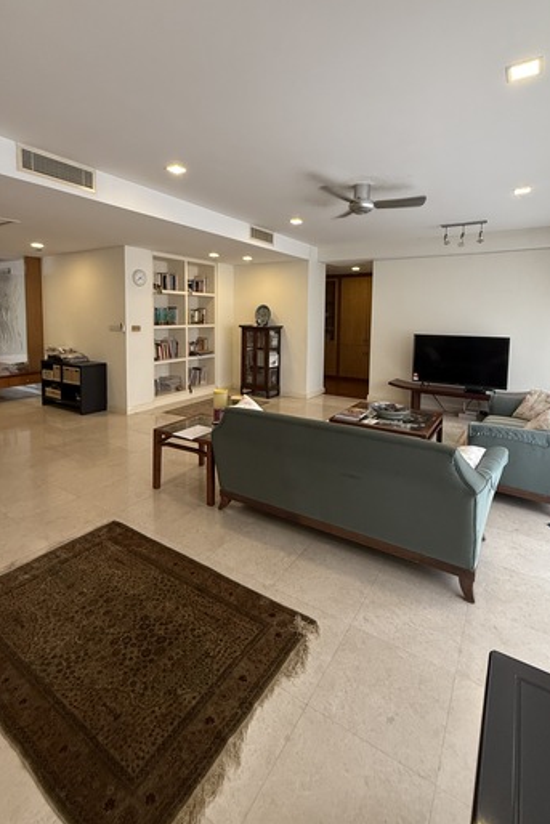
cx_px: 268
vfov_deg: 92.5
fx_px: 389
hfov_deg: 70.5
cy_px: 346
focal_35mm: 17
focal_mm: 2.22
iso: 320
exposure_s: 1/100
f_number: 2.2
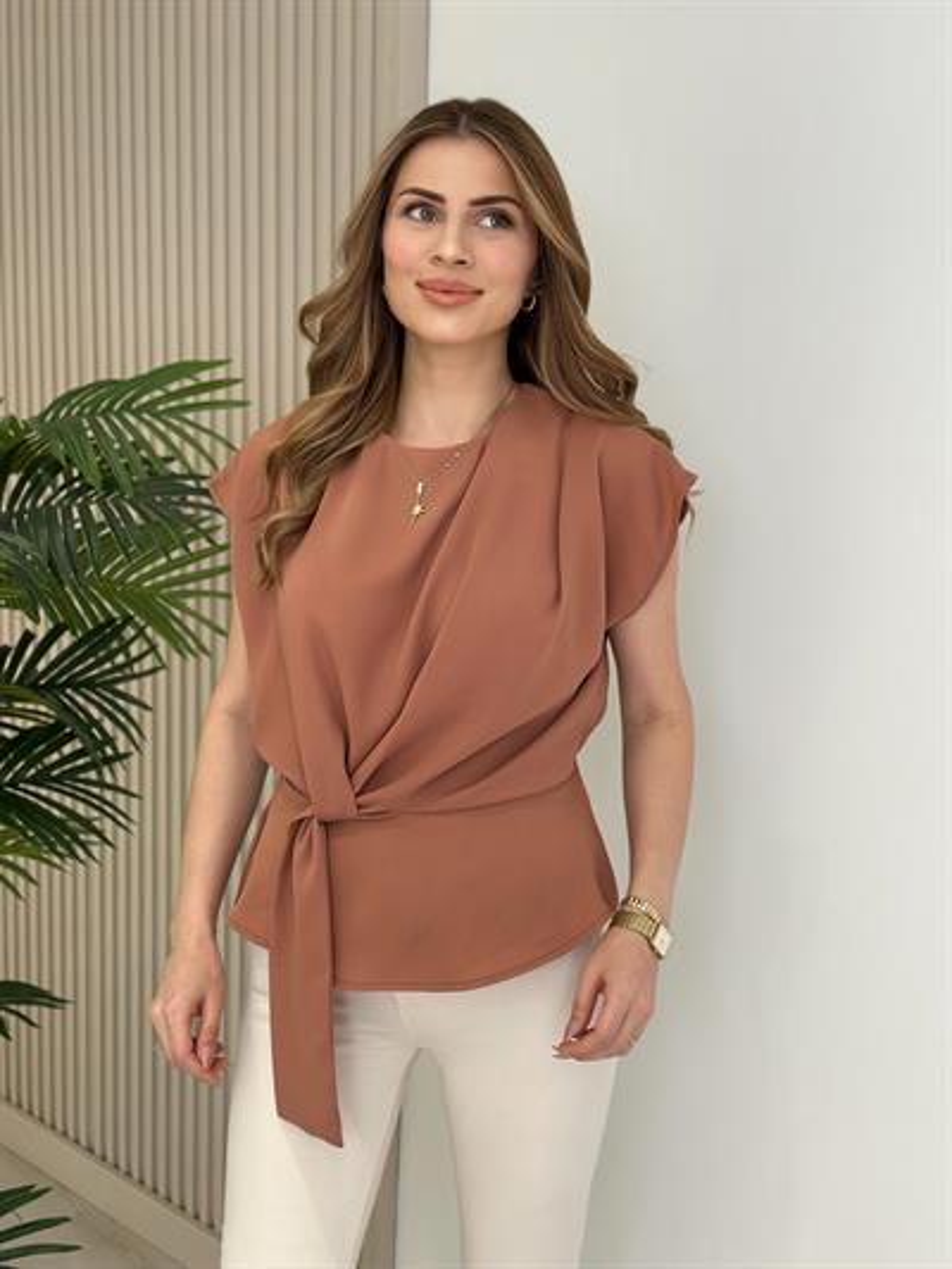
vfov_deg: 39.6
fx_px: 1759
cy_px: 634
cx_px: 476
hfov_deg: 30.3
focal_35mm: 48
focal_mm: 6.86
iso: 80
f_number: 1.78
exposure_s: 1/264
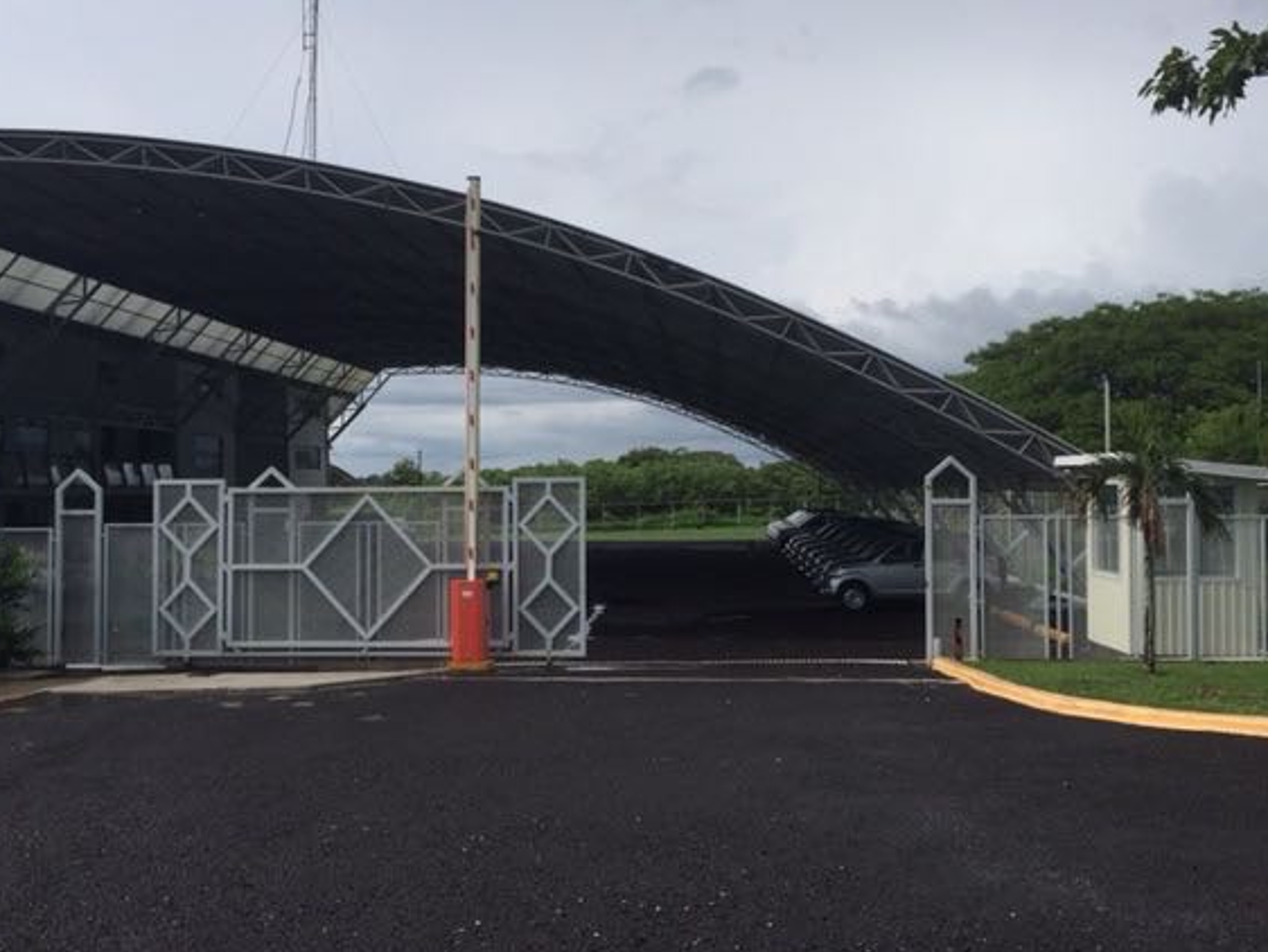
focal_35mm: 33
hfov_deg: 55.3
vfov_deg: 43.0
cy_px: 469
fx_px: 1209
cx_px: 625
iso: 32
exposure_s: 1/3049
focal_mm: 4.15
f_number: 2.2
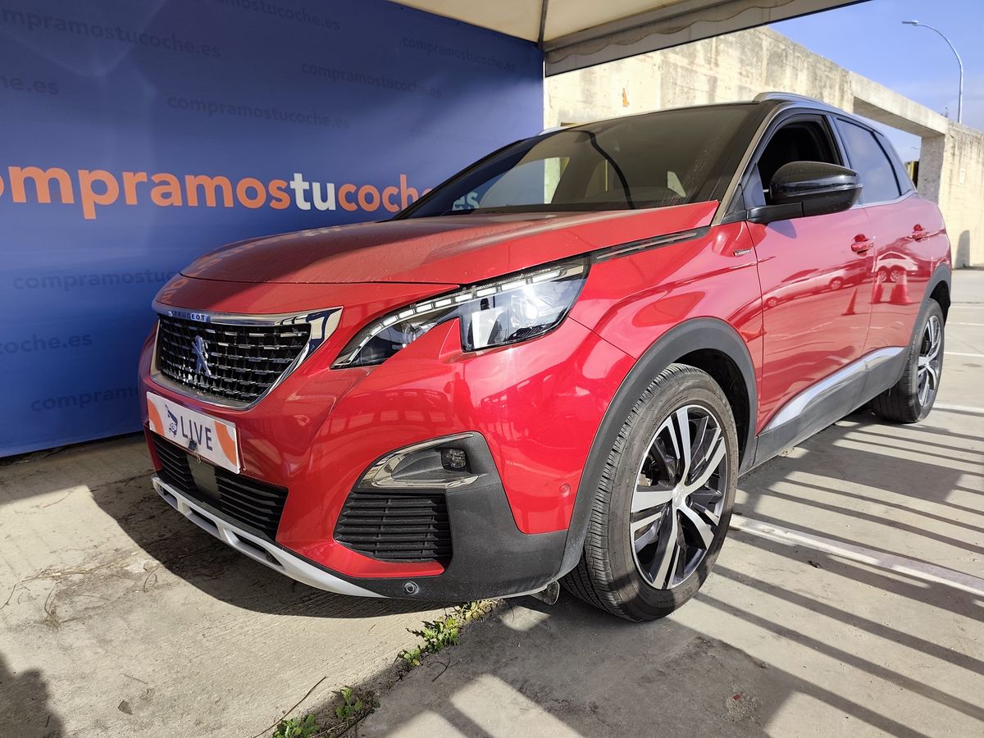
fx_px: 654
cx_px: 492
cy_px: 369
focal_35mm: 23
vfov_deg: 58.9
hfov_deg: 73.9
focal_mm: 6.19
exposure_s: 1/586
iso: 50
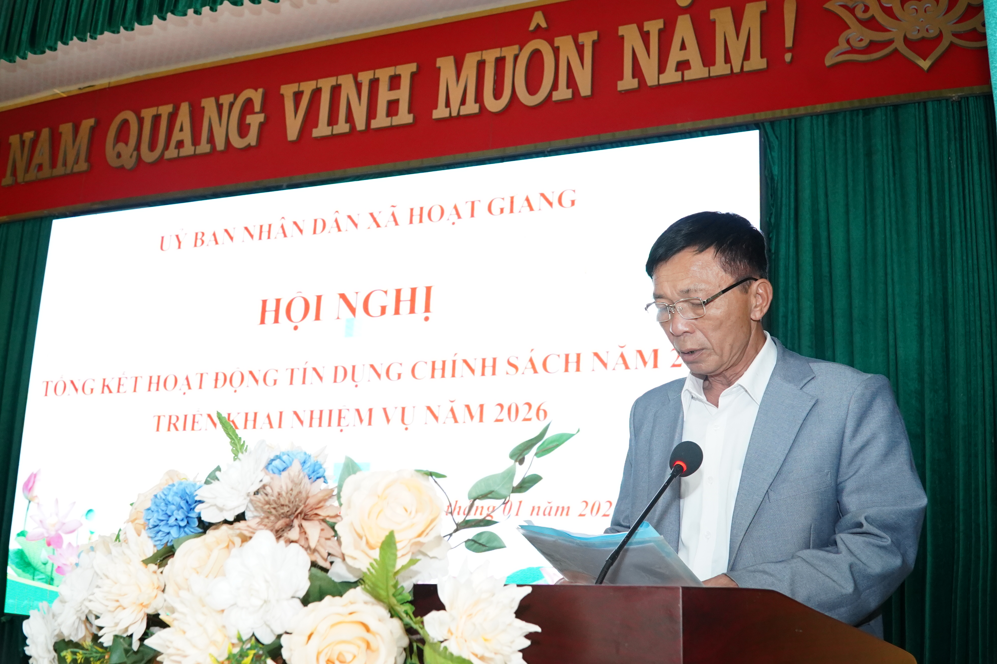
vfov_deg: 36.9
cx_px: 498
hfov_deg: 53.1
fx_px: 997
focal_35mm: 36
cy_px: 332
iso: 3200
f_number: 5.6
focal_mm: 24
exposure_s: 1/160
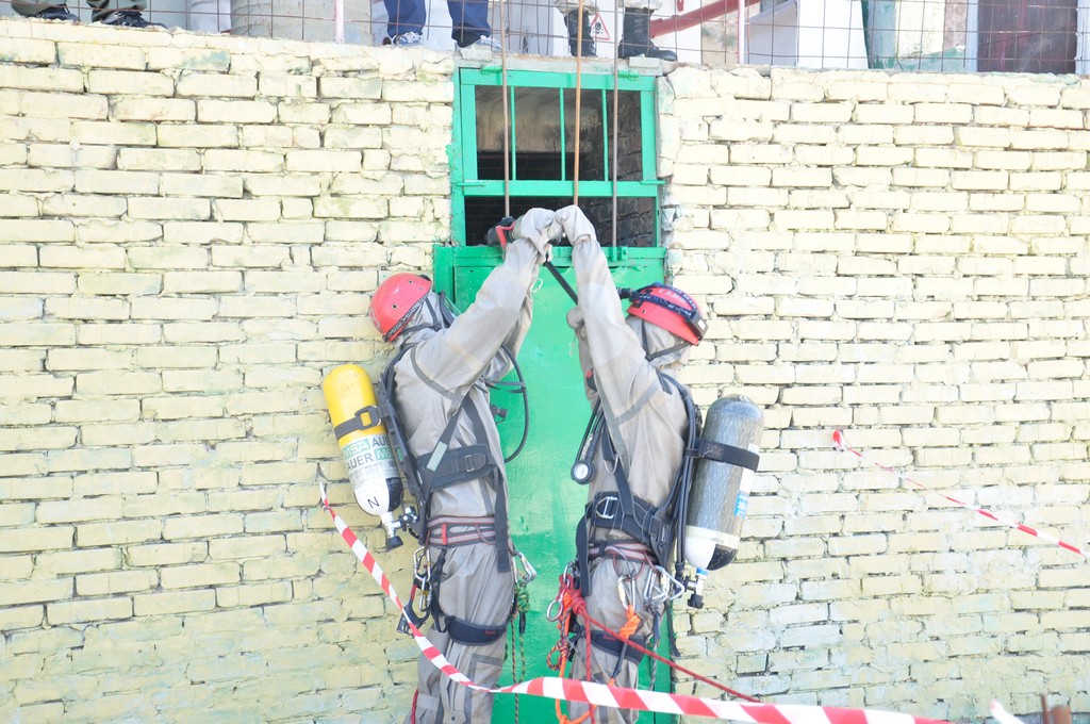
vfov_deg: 23.7
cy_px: 362
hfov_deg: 35.1
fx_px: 1724
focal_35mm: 57
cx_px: 545
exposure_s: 1/160
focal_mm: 38
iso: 400
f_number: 9
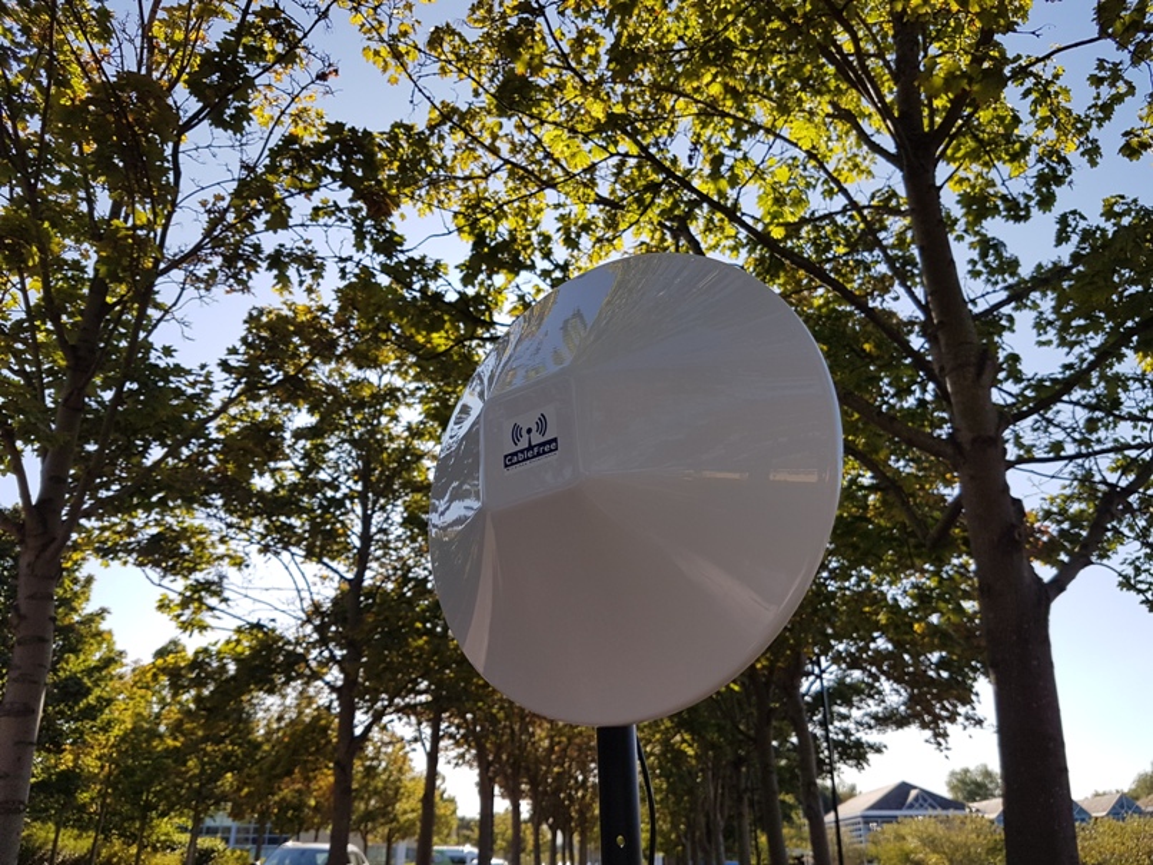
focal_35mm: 26
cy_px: 432
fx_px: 866
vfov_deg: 53.1
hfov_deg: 67.3
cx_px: 576
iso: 40
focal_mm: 4.2
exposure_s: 1/1396
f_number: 1.7
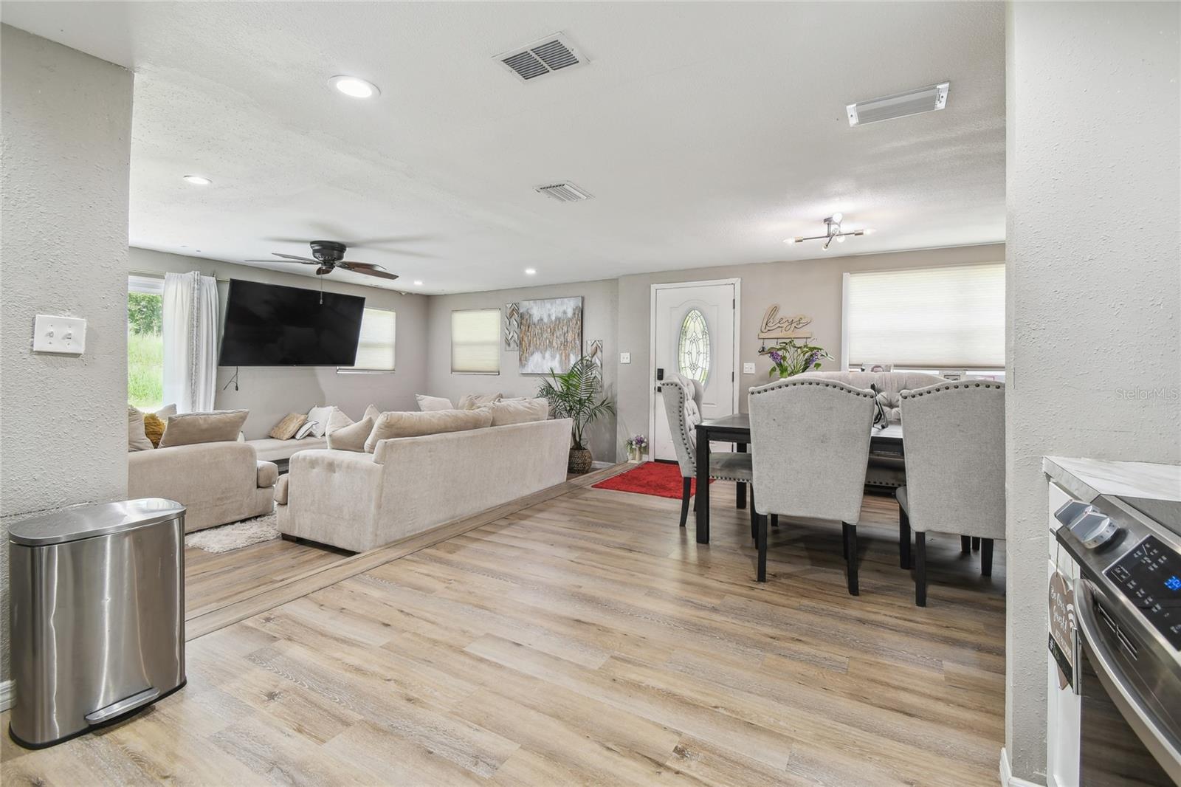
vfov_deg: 77.3
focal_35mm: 15
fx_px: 492
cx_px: 590
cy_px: 394
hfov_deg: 100.4
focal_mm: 10
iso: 100
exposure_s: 1/2
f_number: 7.1
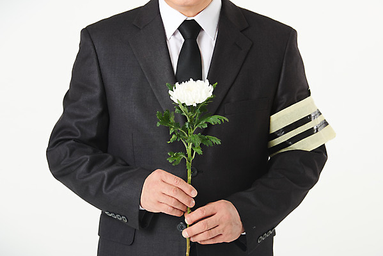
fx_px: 1969
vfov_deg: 7.4
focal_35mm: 185
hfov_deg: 11.1
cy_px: 128
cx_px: 192
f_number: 11
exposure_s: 1/125
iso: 100
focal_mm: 185
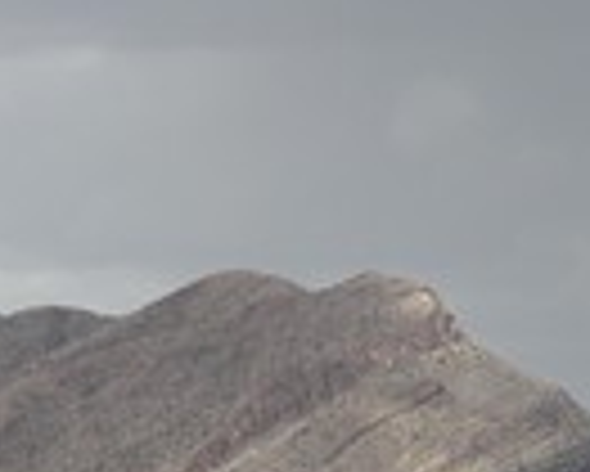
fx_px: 8423
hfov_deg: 4.0
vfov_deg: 3.2
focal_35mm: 482
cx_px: 63
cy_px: 575
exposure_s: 1/5000
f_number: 6.3
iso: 800
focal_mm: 160
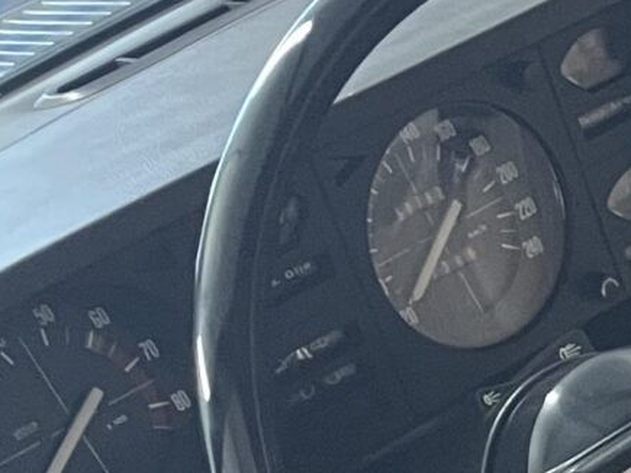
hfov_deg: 10.8
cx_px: 1575
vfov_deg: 9.0
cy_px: 995
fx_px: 2788
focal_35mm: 153
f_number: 1.6
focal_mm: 4.2
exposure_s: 1/50
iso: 200
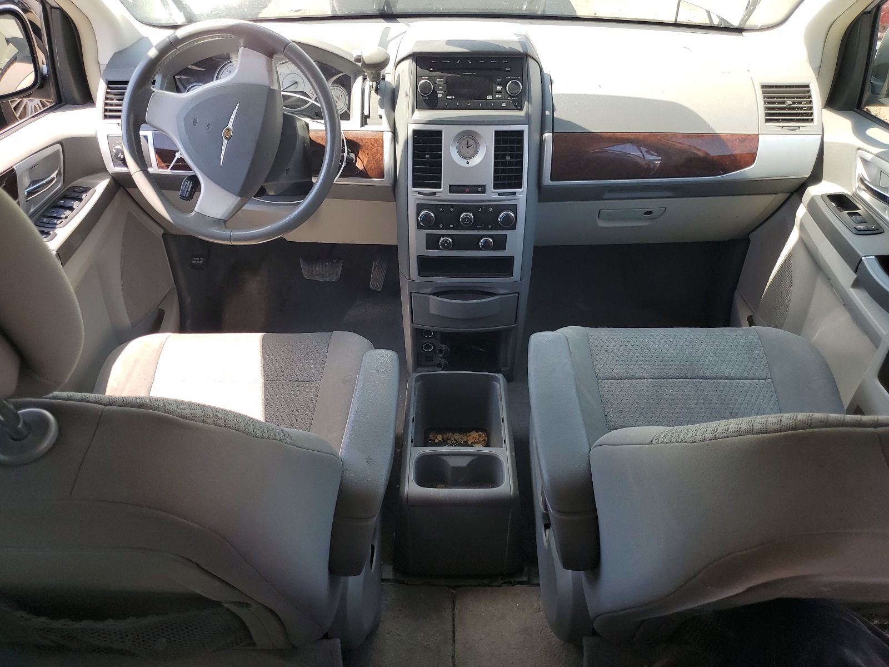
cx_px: 444
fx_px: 668
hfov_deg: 67.3
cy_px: 334
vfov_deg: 53.1
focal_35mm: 26
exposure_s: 1/370
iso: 50
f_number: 1.5
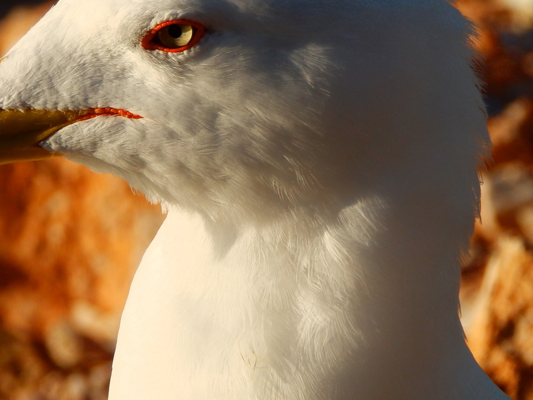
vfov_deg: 2.7
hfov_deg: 3.6
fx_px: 8499
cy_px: 114
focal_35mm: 552
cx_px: 146
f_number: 5.6
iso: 80
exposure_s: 1/500
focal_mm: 65.5
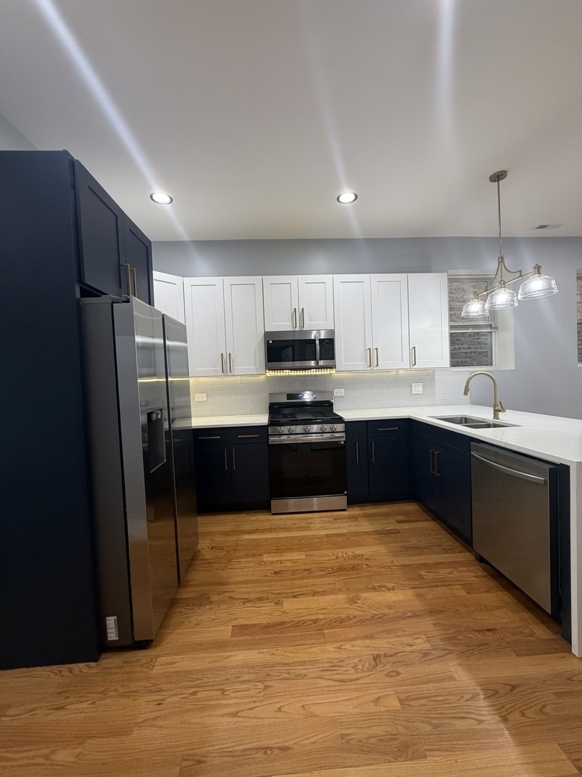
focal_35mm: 14
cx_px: 291
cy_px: 388
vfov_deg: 102.1
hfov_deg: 85.7
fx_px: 314
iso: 250
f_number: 2.2
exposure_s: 1/120
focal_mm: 2.22
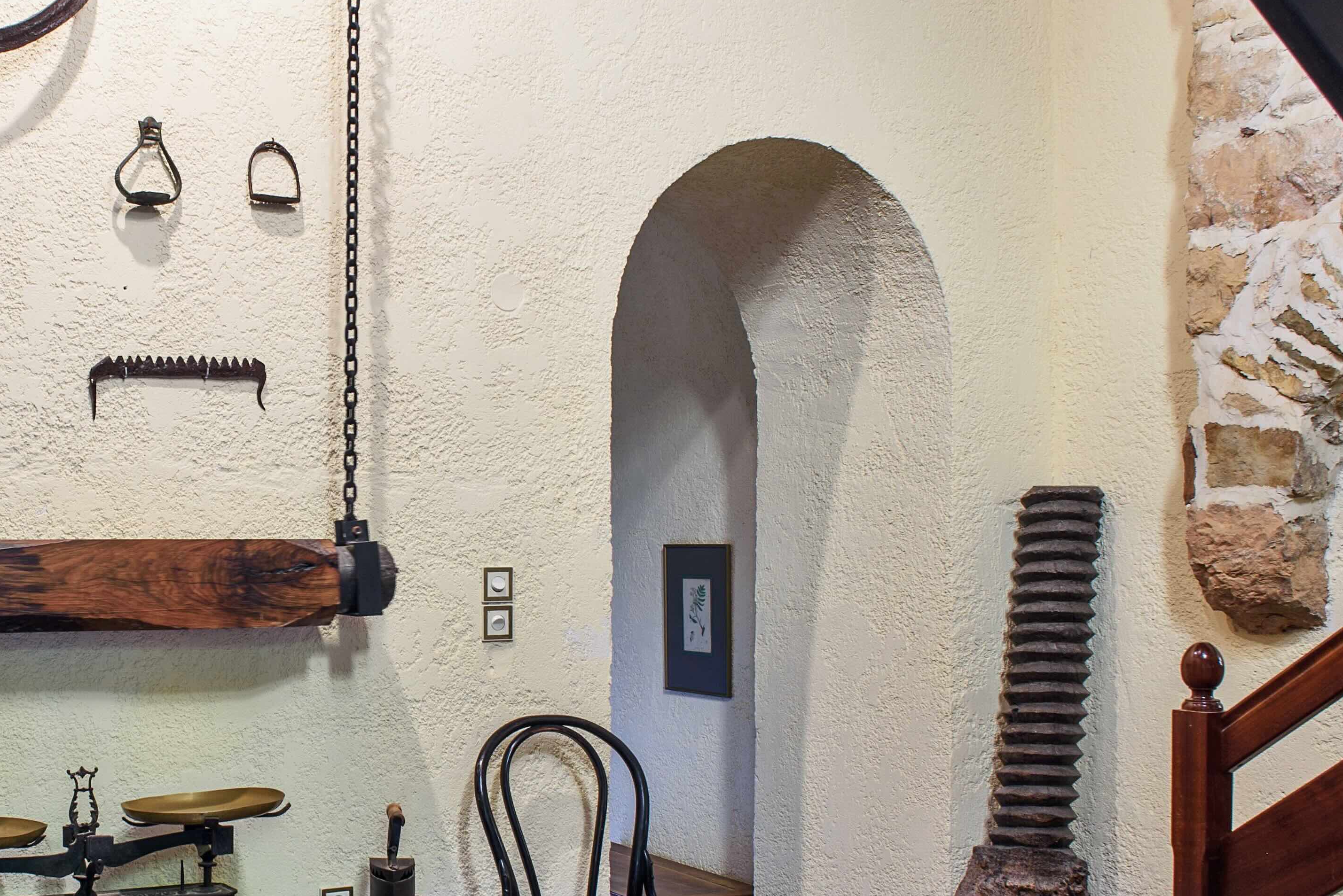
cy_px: 546
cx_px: 278
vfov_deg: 31.8
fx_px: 1567
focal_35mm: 42
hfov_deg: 44.3
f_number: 16
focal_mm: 24
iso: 100
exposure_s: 6
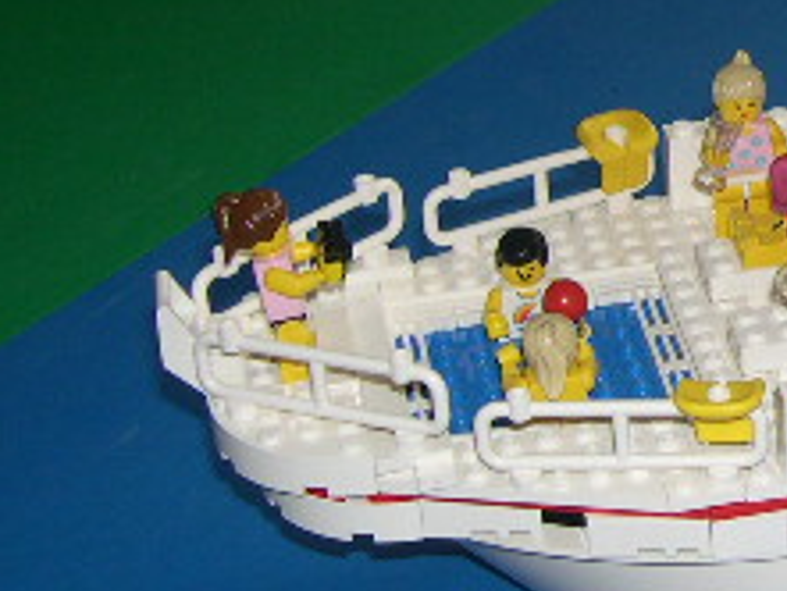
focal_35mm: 110
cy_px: 50
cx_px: 1079
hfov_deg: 16.7
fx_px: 2502
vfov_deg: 13.3
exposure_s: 1/60
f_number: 2.8
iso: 100
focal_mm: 8
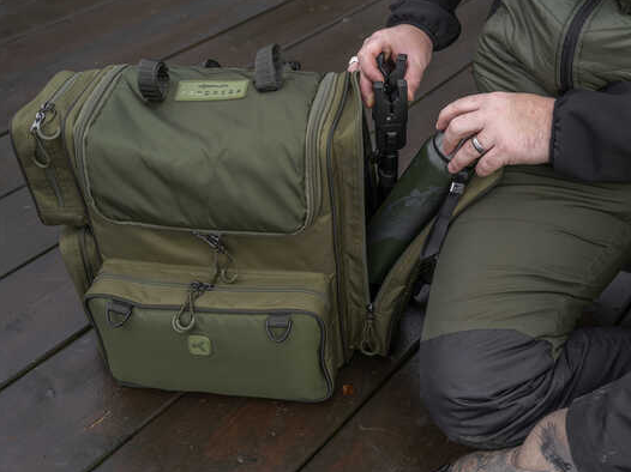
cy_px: 235
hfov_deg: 41.9
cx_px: 357
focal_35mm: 45
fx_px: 822
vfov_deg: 32.1
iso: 250
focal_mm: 41.1
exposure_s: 1/100
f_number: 5.6
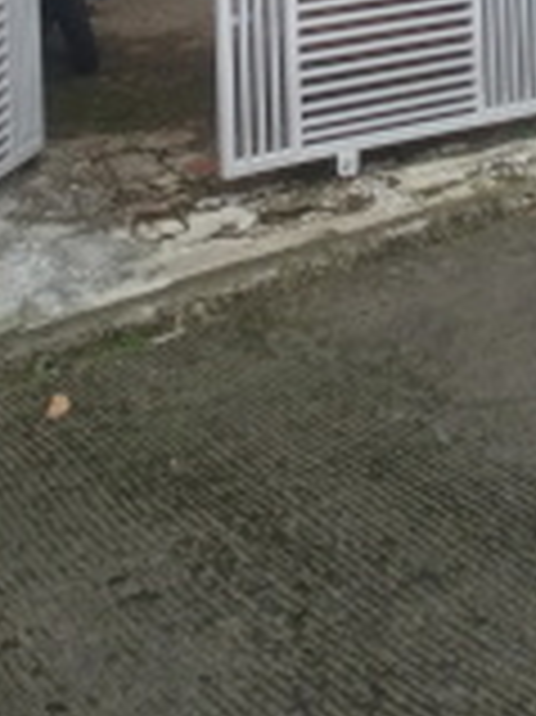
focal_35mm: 81
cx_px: 367
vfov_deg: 21.1
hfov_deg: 18.1
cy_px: -297
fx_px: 1675
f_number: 1.8
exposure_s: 1/515
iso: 111
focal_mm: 4.05
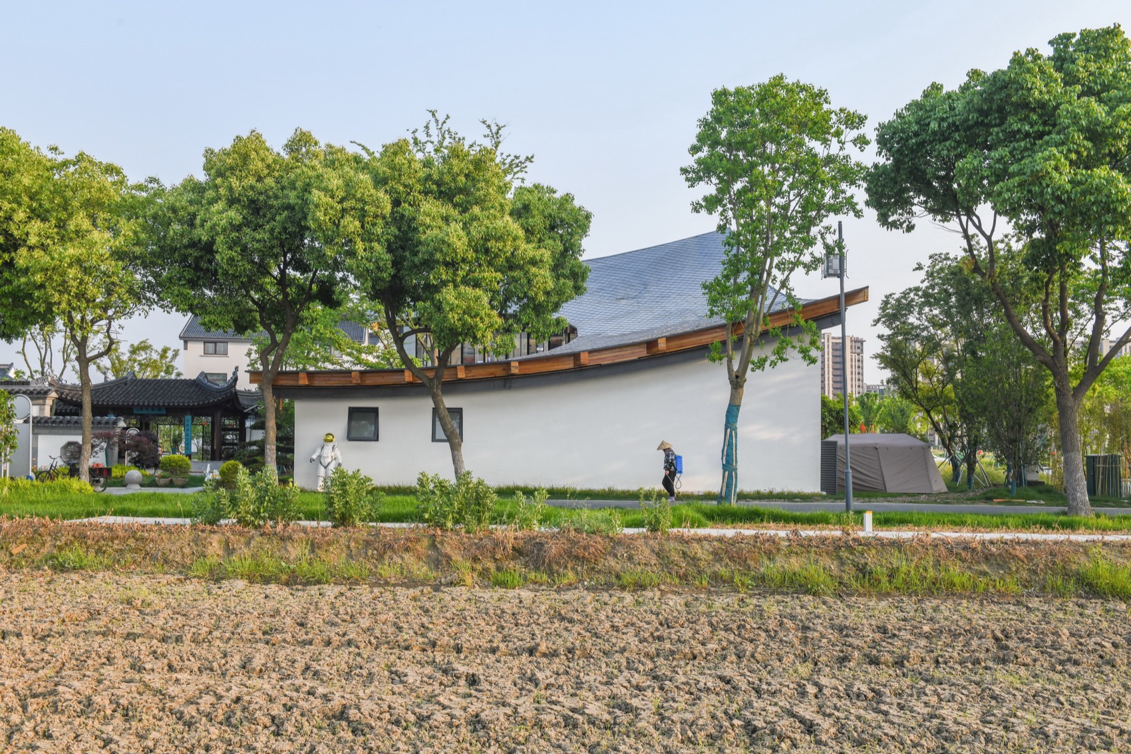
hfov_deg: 55.8
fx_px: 1068
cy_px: 377
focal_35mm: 34
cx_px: 566
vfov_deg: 38.9
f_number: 10
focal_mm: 34
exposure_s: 1/250
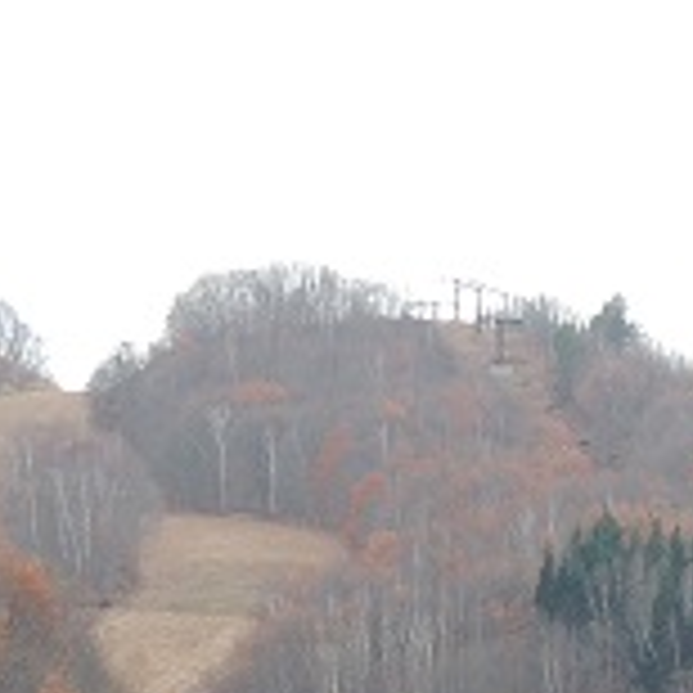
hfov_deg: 7.6
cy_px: 886
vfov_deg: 7.5
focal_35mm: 230
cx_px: 612
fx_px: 5209
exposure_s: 1/60
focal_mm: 8.9
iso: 100
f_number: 3.6
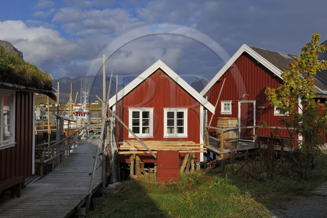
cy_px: 109
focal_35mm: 34
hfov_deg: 55.8
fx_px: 309
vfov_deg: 38.8
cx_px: 164
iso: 400
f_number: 22
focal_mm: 34
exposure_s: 1/160
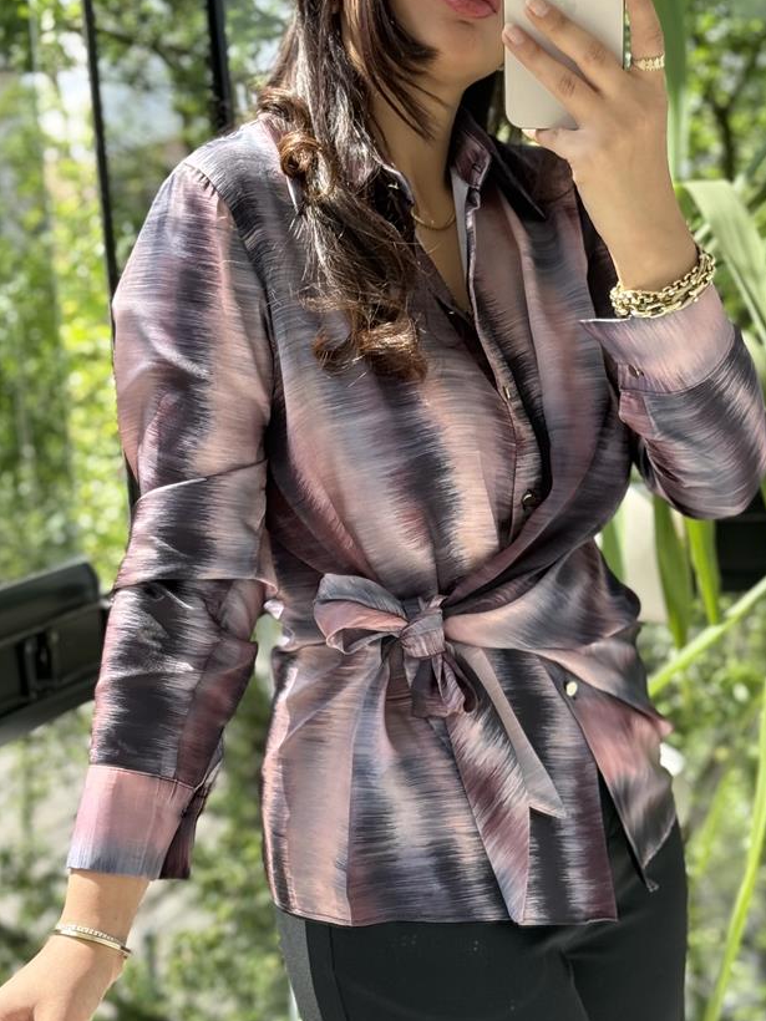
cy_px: 482
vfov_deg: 25.0
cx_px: 441
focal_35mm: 78
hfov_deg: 18.9
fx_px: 2301
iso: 100
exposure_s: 1/566
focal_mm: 6.76
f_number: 1.78
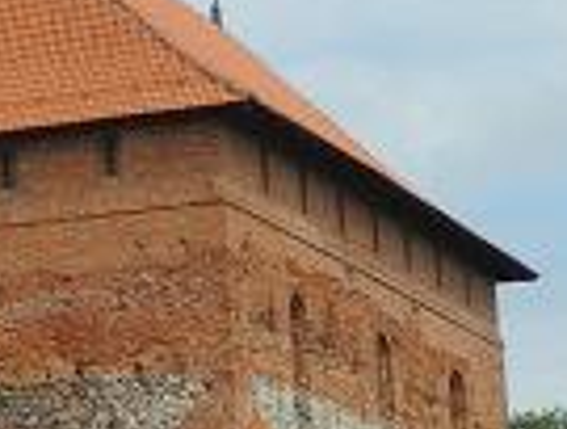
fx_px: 3104
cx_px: -454
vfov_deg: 7.9
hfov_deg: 9.9
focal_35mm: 189
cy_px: 105
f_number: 4
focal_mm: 10.7
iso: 100
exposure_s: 1/1000
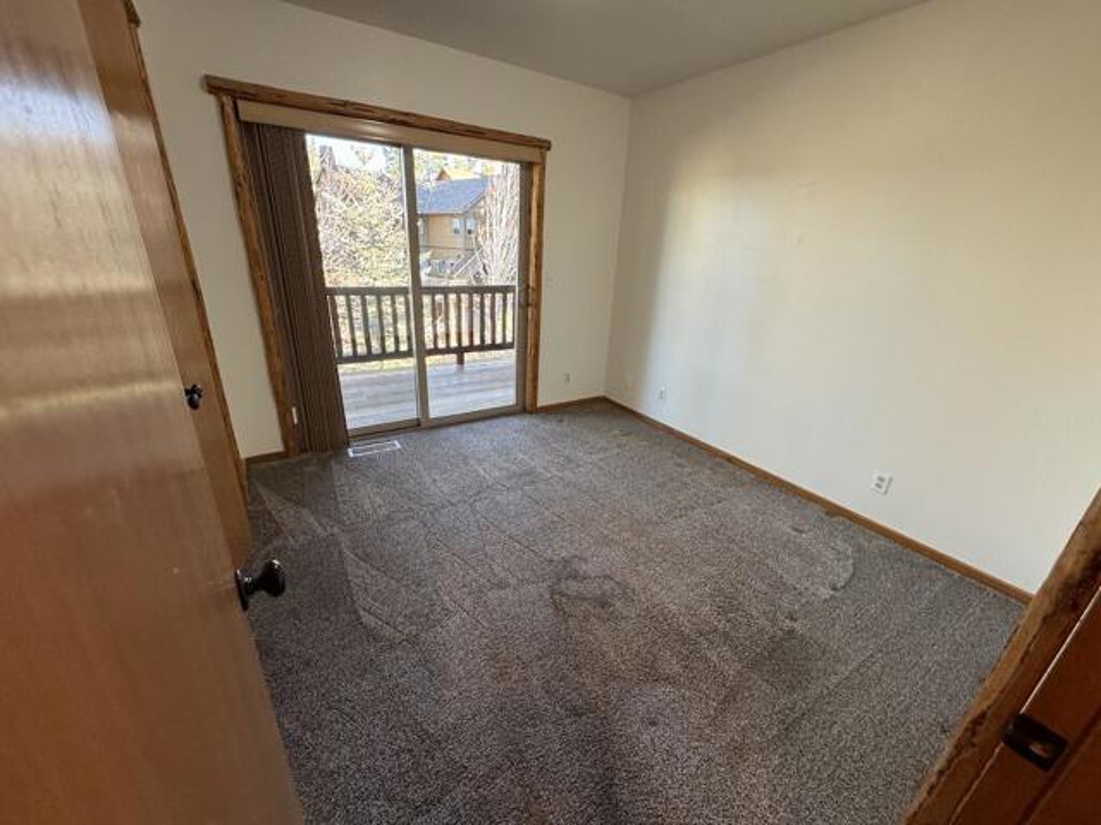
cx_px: 550
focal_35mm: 14
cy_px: 412
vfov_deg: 85.7
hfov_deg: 102.1
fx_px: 445
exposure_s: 1/120
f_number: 2.2
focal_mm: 2.22
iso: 320
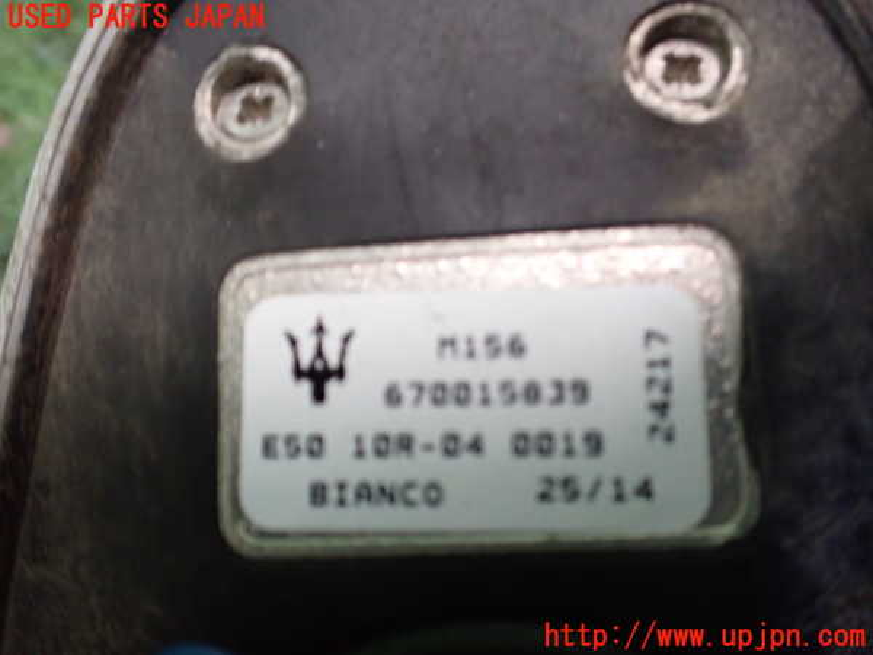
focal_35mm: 30
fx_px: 757
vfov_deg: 46.8
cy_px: 328
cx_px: 436
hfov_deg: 60.0
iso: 1000
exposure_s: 1/30
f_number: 2.3
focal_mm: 5.4
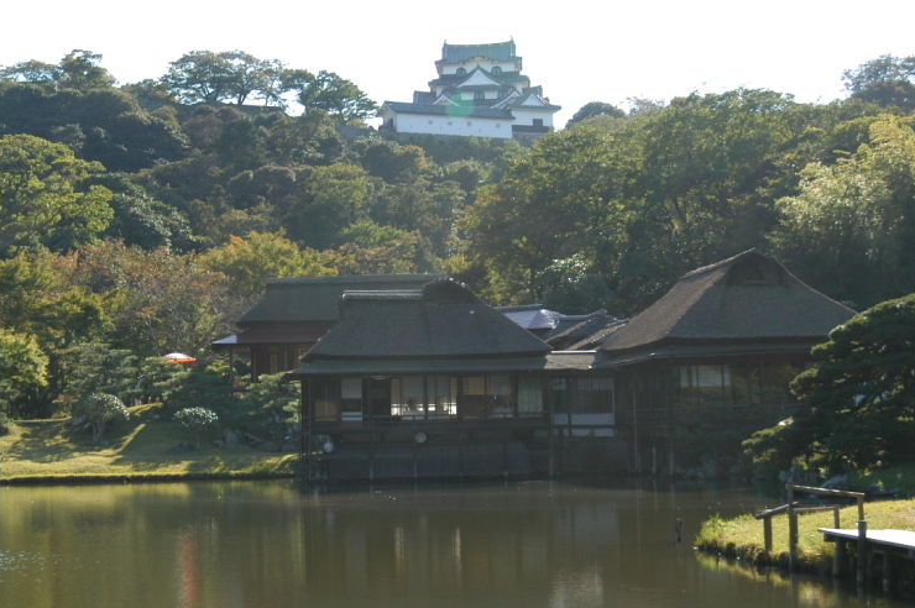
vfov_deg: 18.7
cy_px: 329
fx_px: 1846
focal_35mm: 73
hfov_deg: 27.6
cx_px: 291
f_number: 7.1
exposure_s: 1/200
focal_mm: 35
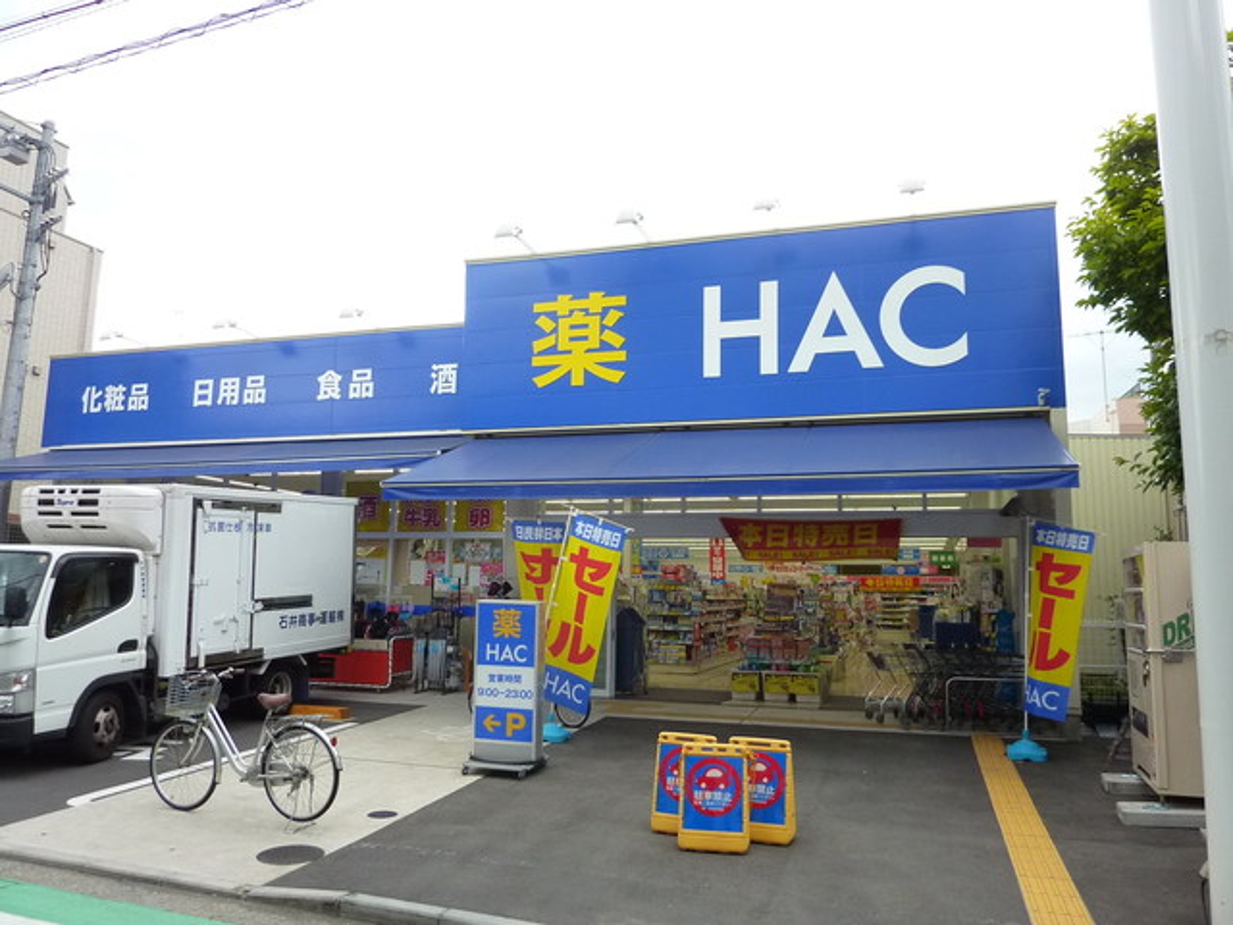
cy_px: 462
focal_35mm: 25
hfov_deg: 69.4
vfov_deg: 54.9
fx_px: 890
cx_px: 616
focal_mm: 4.1
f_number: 3.3
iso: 250
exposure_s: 1/160
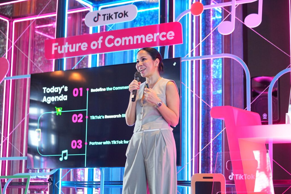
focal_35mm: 81
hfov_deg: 25.1
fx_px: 655
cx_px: 146
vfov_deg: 16.9
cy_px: 97
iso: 2000
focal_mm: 81
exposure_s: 1/125
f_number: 2.8
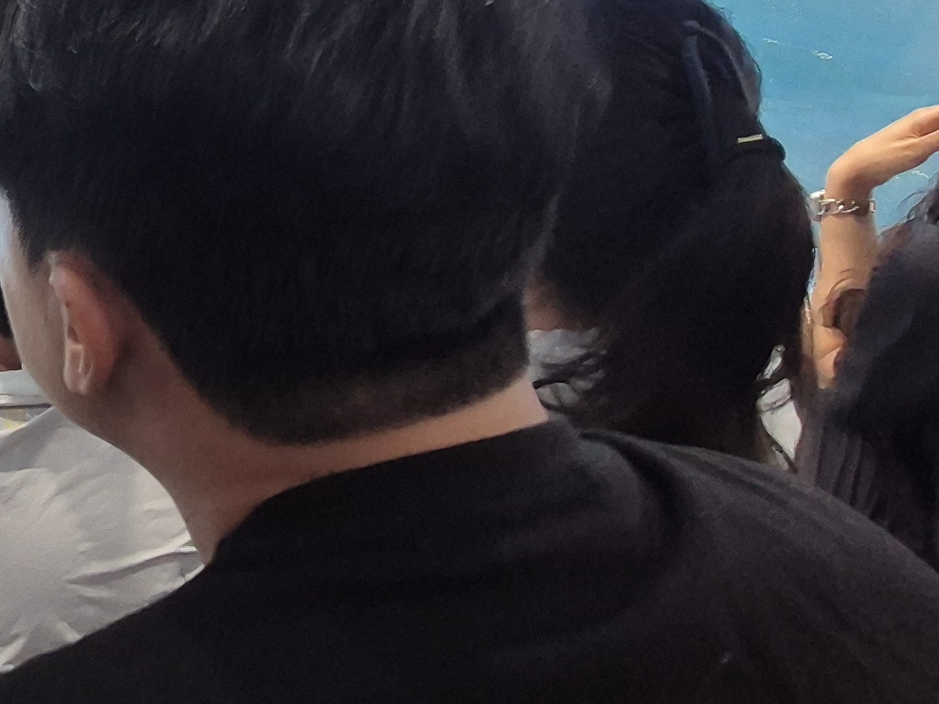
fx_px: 1140
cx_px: -214
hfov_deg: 34.7
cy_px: 186
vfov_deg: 33.7
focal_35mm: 42
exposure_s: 1/60
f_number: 2.2
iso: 320
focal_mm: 2.2
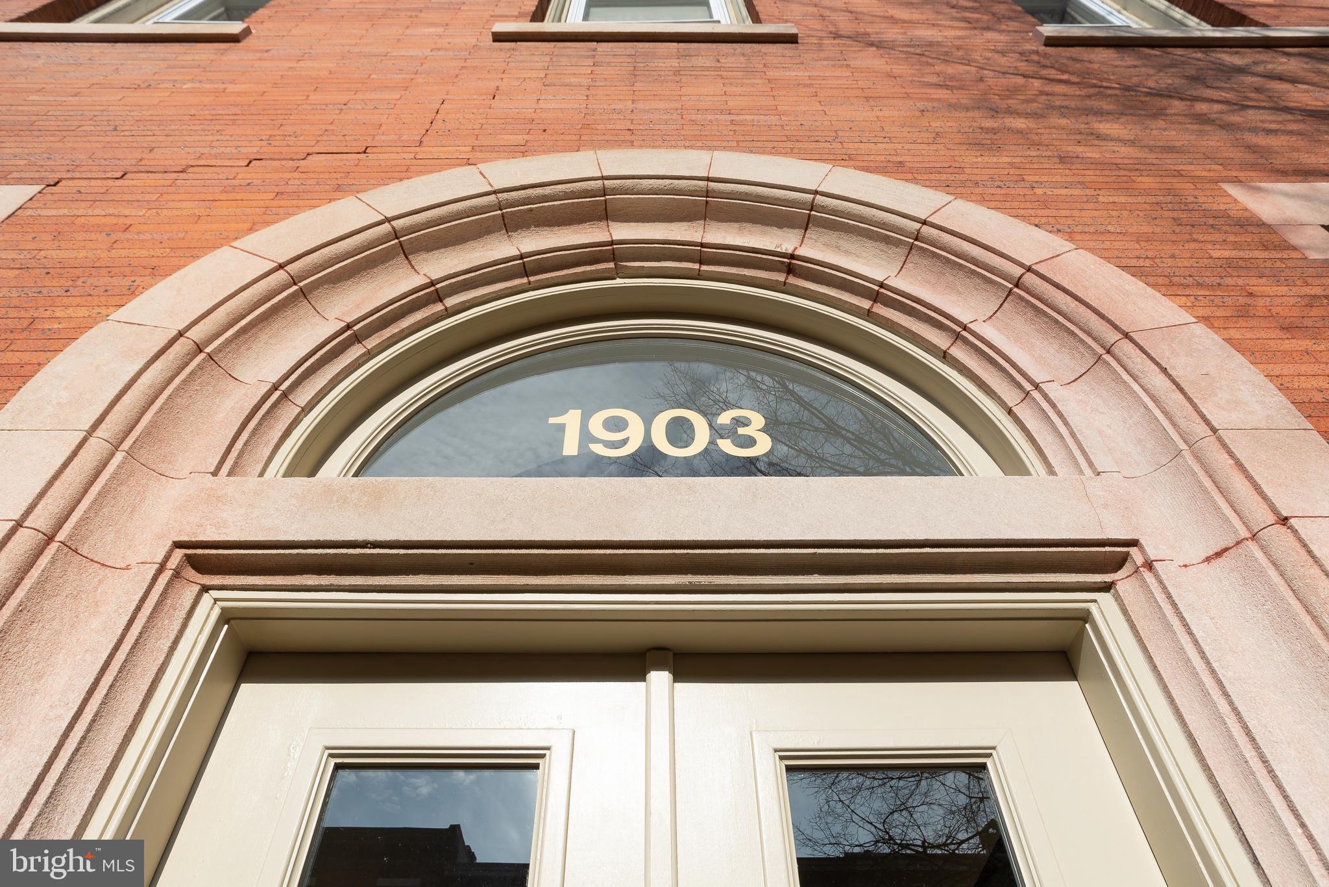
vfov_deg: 57.3
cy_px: 444
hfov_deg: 78.6
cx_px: 664
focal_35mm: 22
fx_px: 812
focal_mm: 22
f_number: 10
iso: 100
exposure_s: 1/320
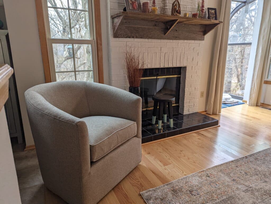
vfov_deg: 56.9
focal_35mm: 24
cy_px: 102
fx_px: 188
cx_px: 136
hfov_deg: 71.5
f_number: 1.85
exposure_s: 1/60
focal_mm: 6.81
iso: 39
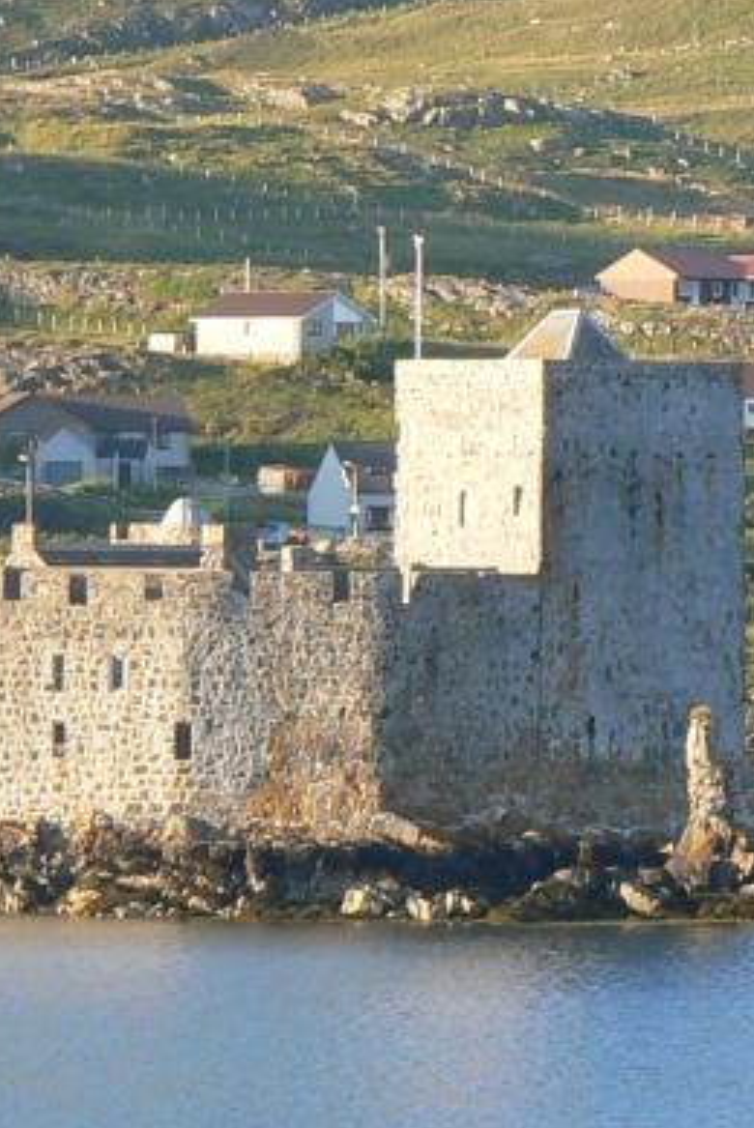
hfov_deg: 3.3
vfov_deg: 5.0
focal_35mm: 413
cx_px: -171
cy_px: 87
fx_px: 12951
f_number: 5
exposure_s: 1/100
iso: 80
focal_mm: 25.1
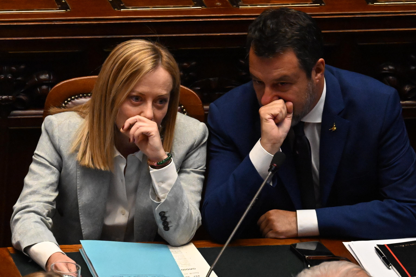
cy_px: 138
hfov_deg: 5.7
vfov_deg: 3.8
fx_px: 4160
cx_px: 208
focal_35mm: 360
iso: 6400
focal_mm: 360
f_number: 5.6
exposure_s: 1/250
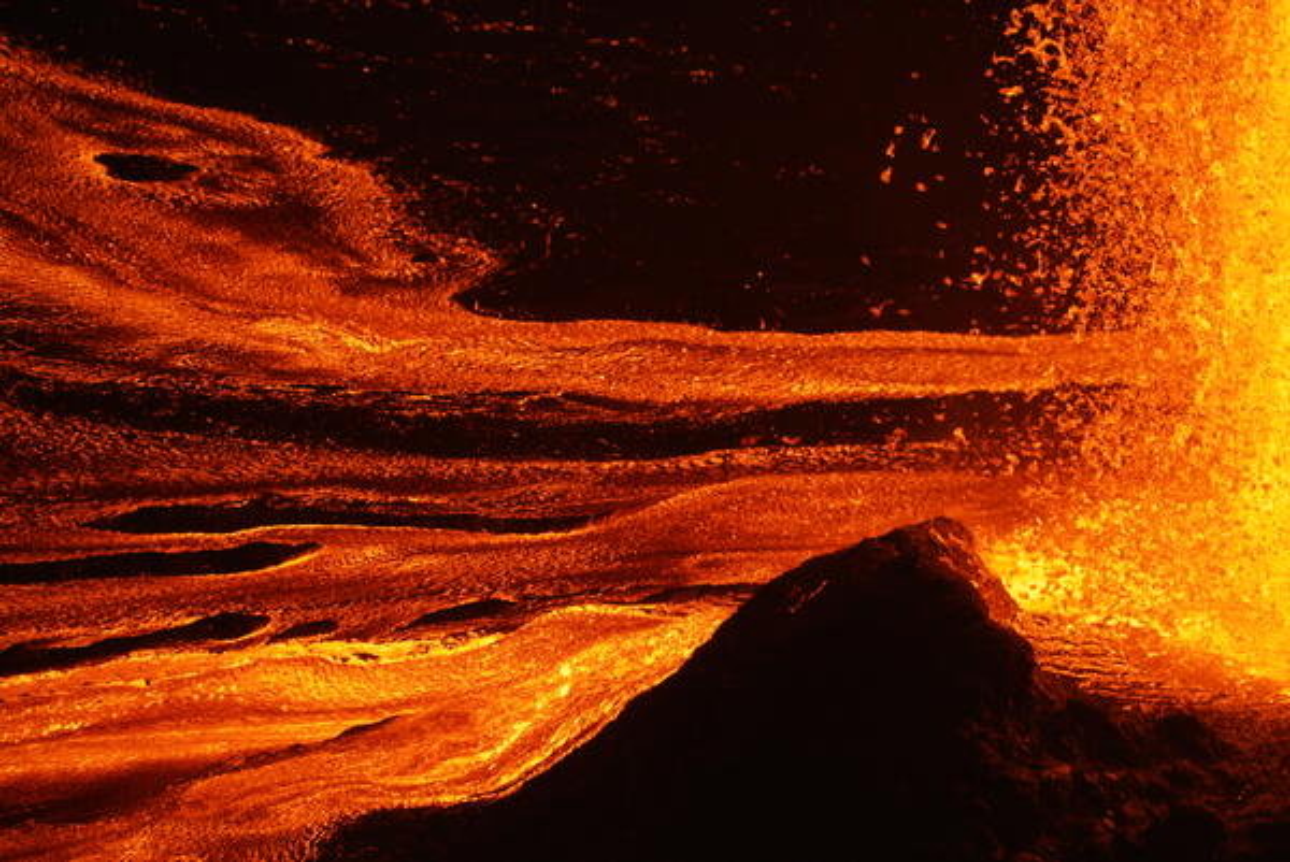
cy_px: 431
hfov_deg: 10.3
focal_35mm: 200
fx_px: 7172
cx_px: 645
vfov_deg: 6.9
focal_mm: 200
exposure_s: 1/100
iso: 640
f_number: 6.3
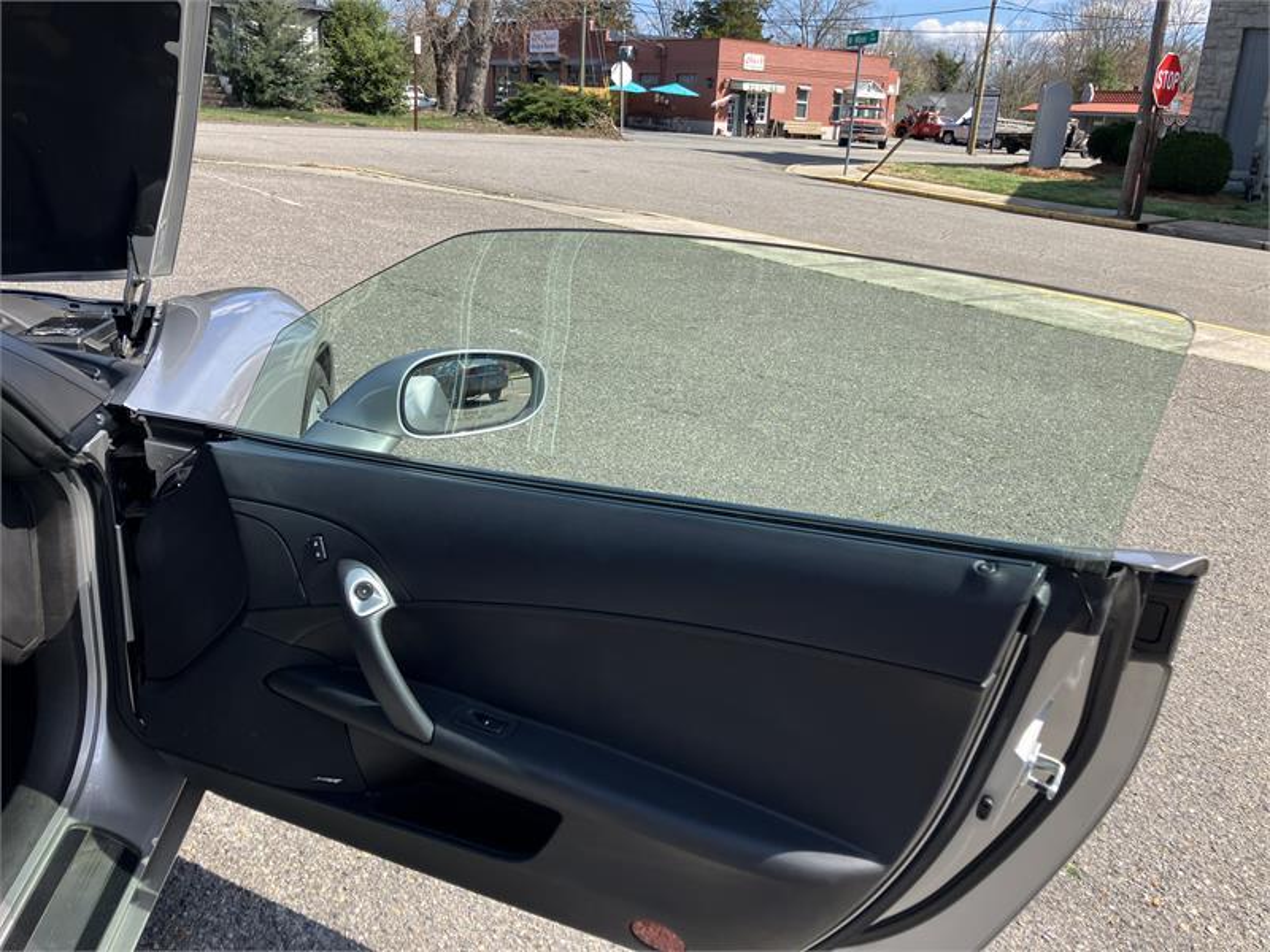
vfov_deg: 49.7
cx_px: 635
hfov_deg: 63.4
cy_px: 476
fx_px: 1027
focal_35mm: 28
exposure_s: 1/883
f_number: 1.8
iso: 32
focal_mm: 3.99
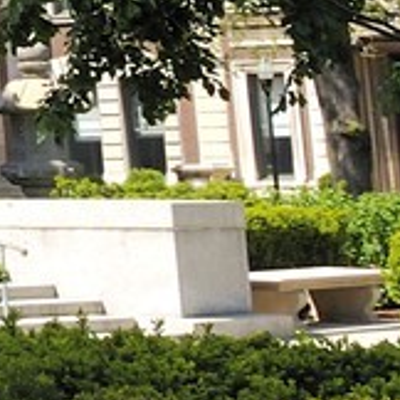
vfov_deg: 7.7
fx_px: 2850
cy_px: -352
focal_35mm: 218
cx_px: -1462
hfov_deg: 6.0
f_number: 10
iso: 200
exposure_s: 1/160
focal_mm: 26
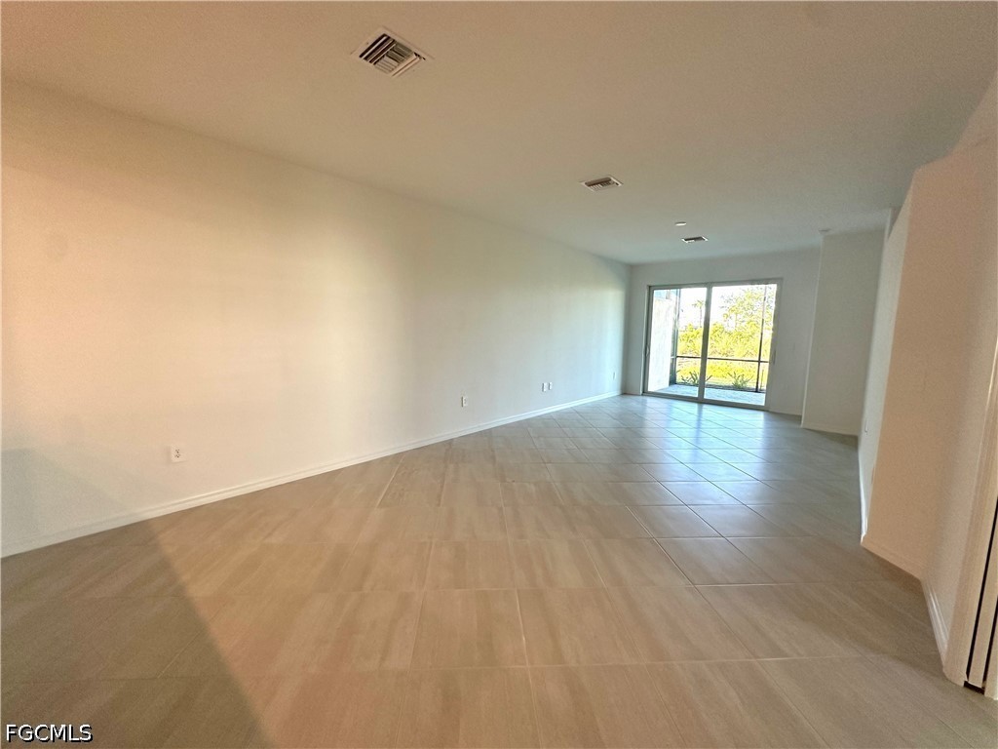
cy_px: 374
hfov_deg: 102.1
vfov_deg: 85.7
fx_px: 404
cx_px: 499
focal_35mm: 14
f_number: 2.2
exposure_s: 1/120
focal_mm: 2.22
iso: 200
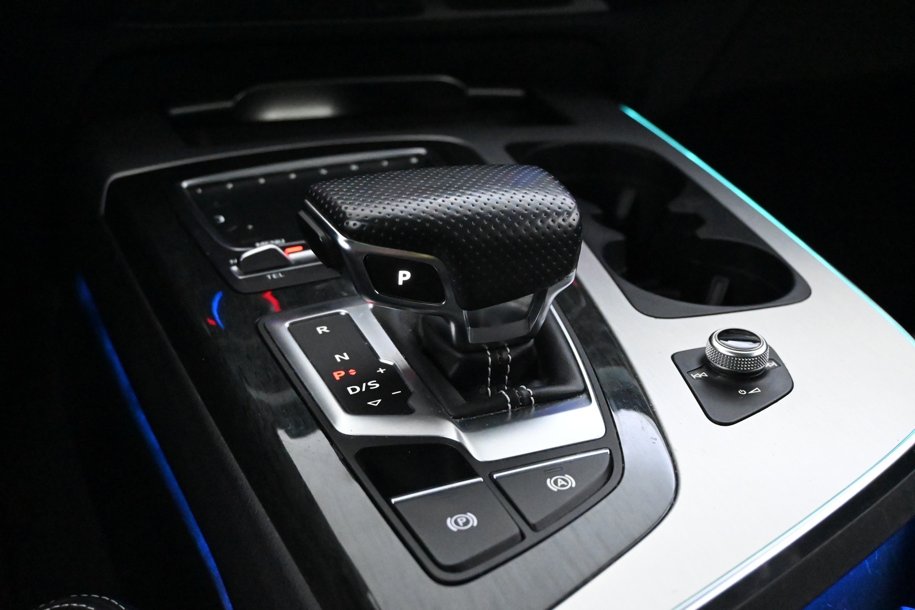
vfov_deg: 28.5
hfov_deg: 41.7
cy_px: 305
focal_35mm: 47
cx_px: 458
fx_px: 1201
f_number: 5
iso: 14400
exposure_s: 1/50
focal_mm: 31.5
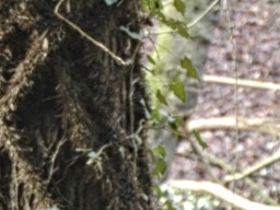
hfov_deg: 7.0
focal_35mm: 283
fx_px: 2289
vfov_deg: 5.2
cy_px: 222
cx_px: 100
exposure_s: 1/20
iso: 200
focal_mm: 31
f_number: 4
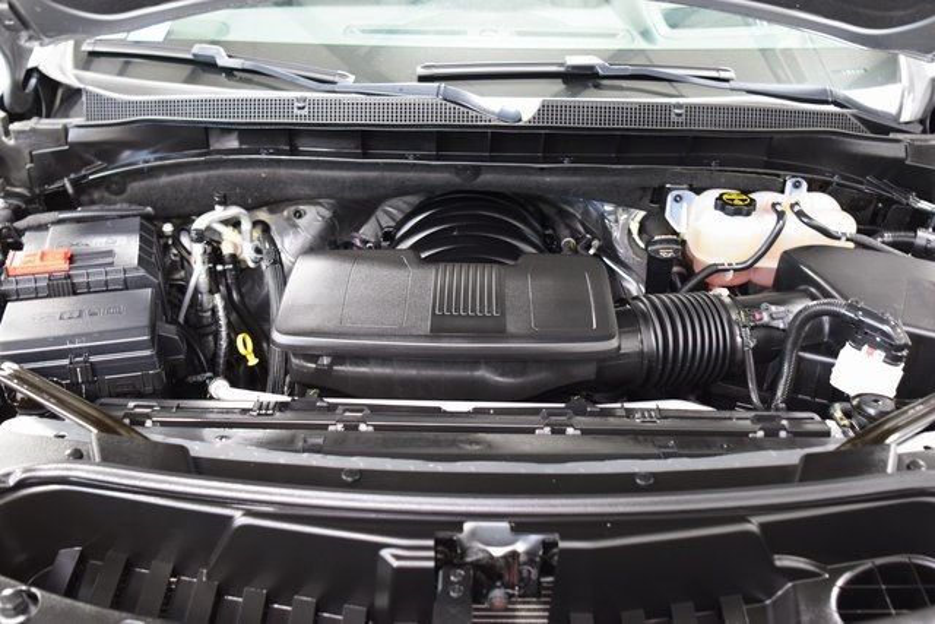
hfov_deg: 53.1
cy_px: 312
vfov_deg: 36.9
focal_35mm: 36
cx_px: 468
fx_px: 935
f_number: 3.2
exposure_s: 1/15
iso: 1600
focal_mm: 24
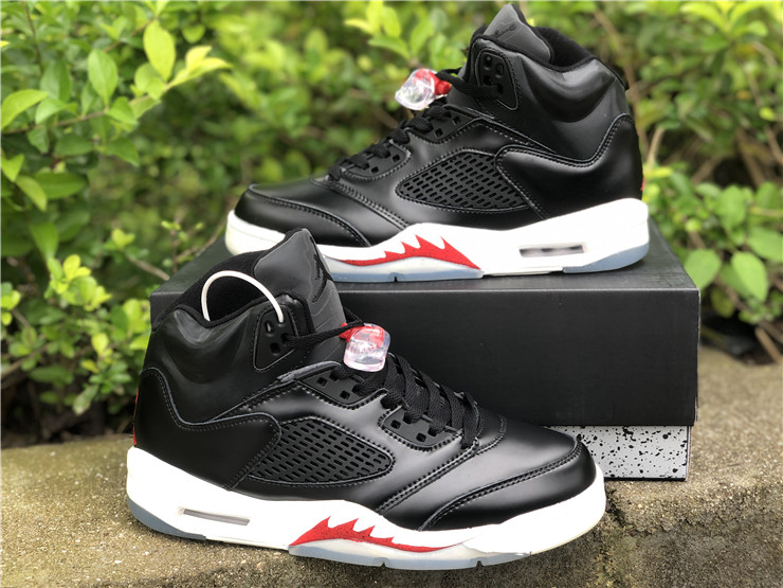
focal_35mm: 52
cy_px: 294
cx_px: 392
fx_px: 1176
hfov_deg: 36.8
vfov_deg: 28.0
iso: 25
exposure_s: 1/120
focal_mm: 6
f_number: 2.4
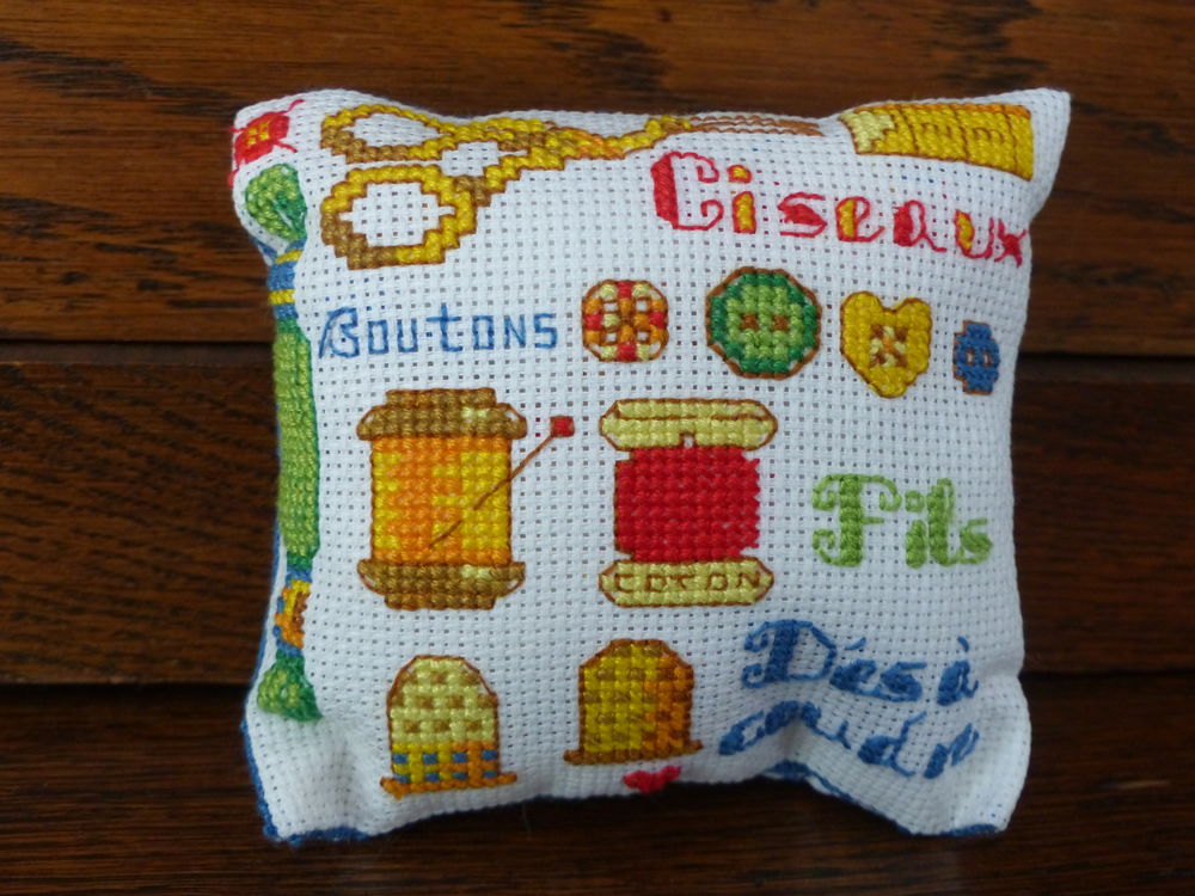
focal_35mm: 42
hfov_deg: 44.8
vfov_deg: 34.3
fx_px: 1450
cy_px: 448
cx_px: 598
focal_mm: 7.6
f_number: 2.8
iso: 400
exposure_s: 1/20
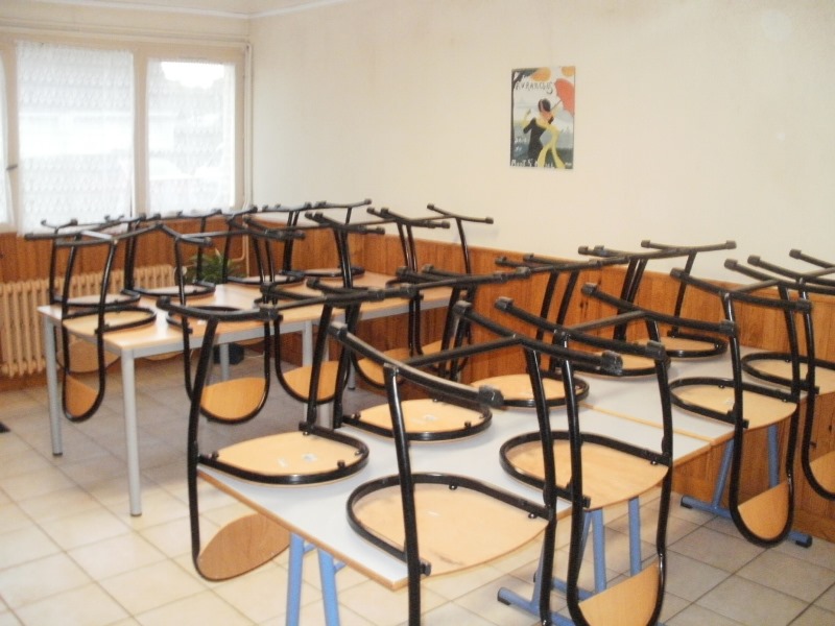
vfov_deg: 39.7
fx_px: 868
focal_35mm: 36
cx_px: 418
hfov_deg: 51.4
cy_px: 313
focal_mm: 6.3
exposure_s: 1/30
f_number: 3.5
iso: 400
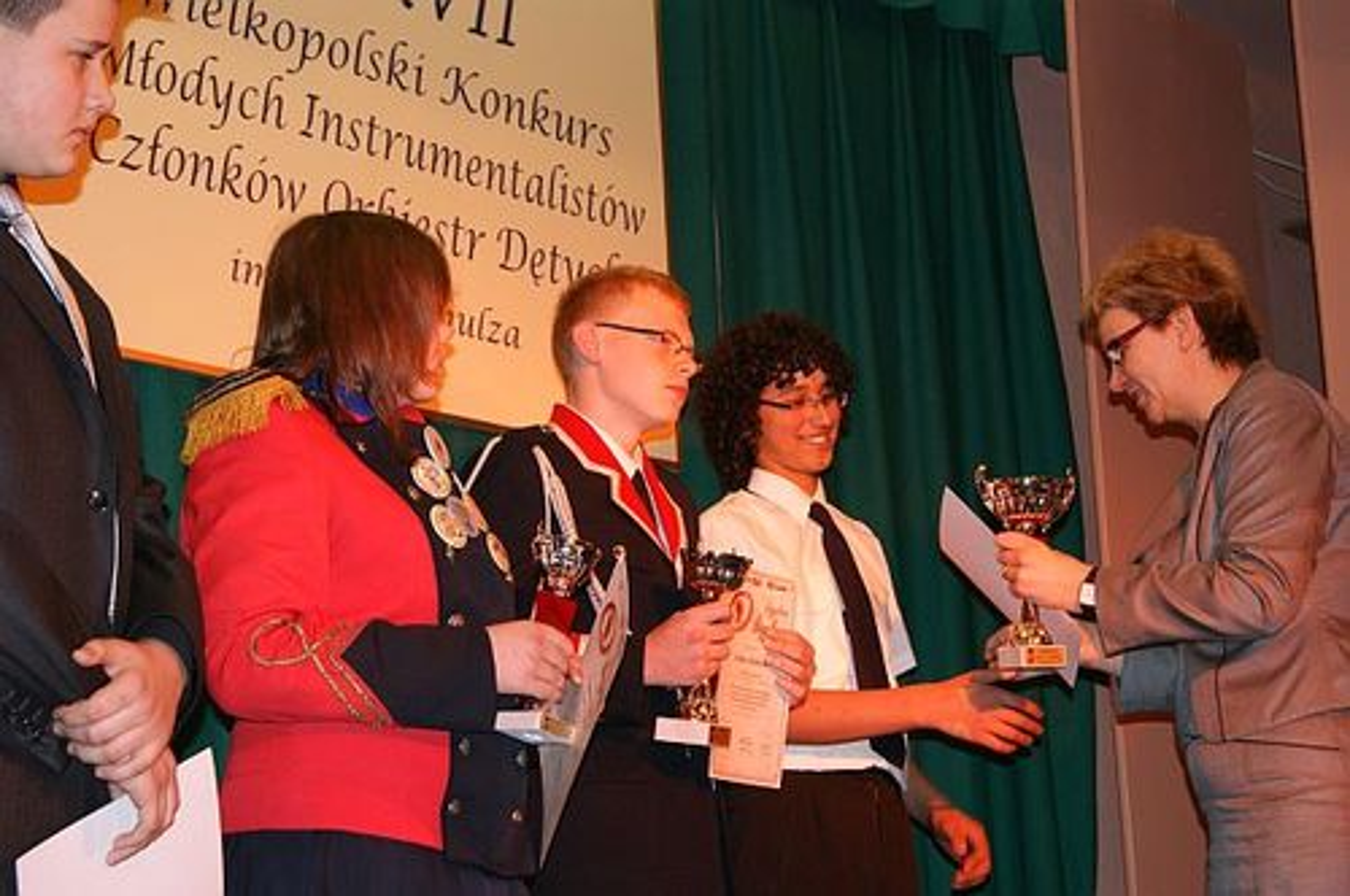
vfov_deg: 20.1
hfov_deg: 29.9
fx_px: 2528
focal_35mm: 68
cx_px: 675
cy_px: 448
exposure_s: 1/80
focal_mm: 45
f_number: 5.6
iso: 400
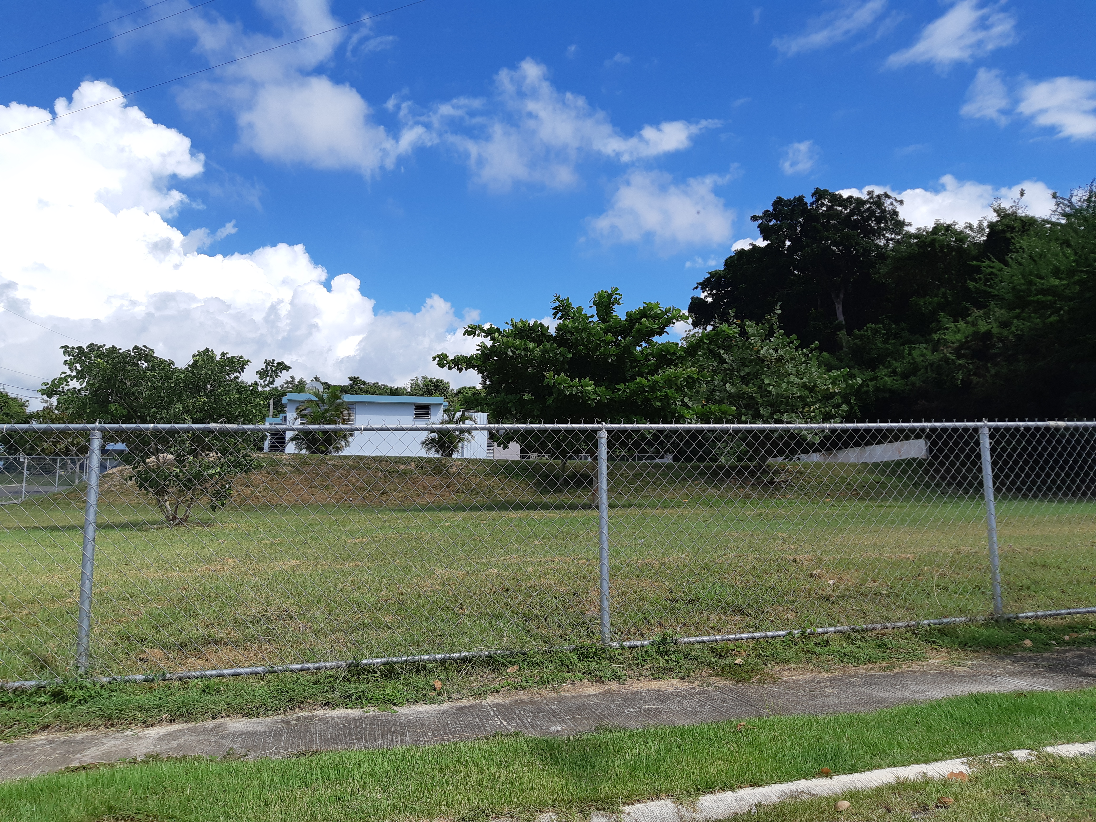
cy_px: 411
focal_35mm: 26
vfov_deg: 53.1
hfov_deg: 67.3
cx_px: 548
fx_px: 823
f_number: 1.7
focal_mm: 3.93
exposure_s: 1/2632
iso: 40
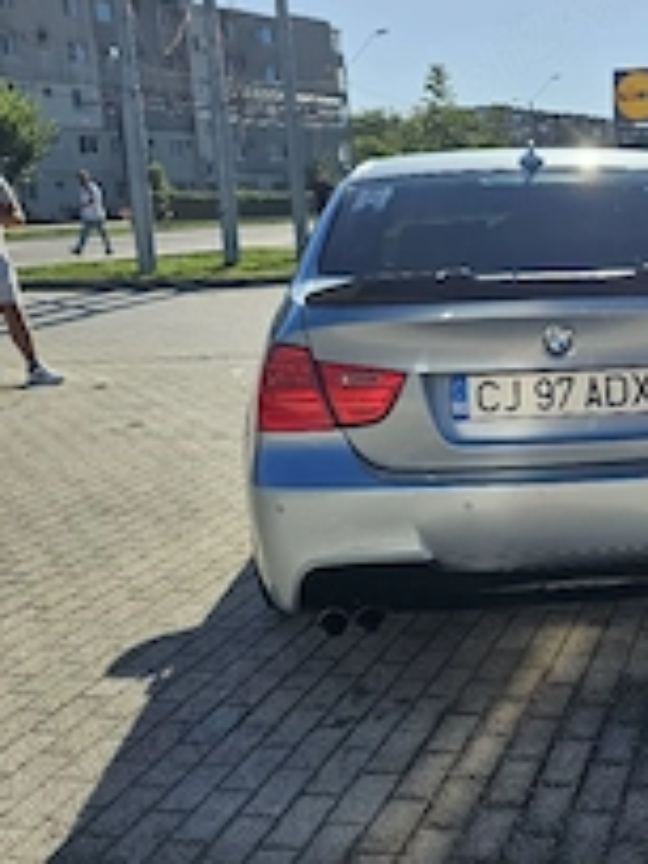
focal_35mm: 45
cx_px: 606
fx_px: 1123
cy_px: 432
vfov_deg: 42.1
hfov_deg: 30.5
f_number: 1.7
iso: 16
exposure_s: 1/1429
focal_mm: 6.3
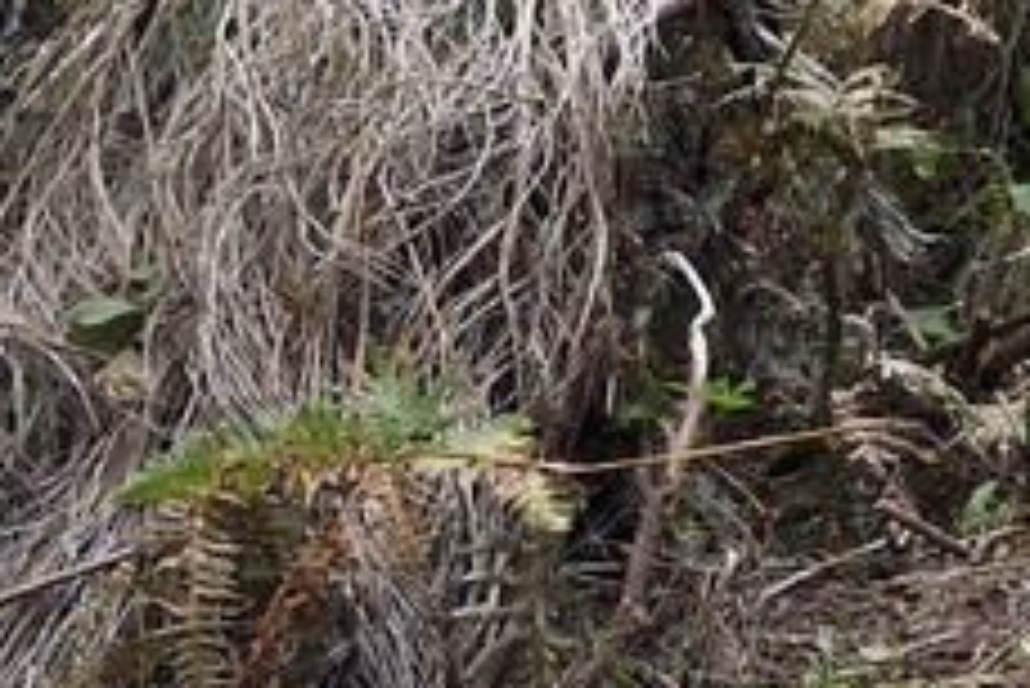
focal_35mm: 293
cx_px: 3351
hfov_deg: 6.3
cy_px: -232
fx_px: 8388
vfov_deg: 4.7
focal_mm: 42
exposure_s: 1/10
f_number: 7.1
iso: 400
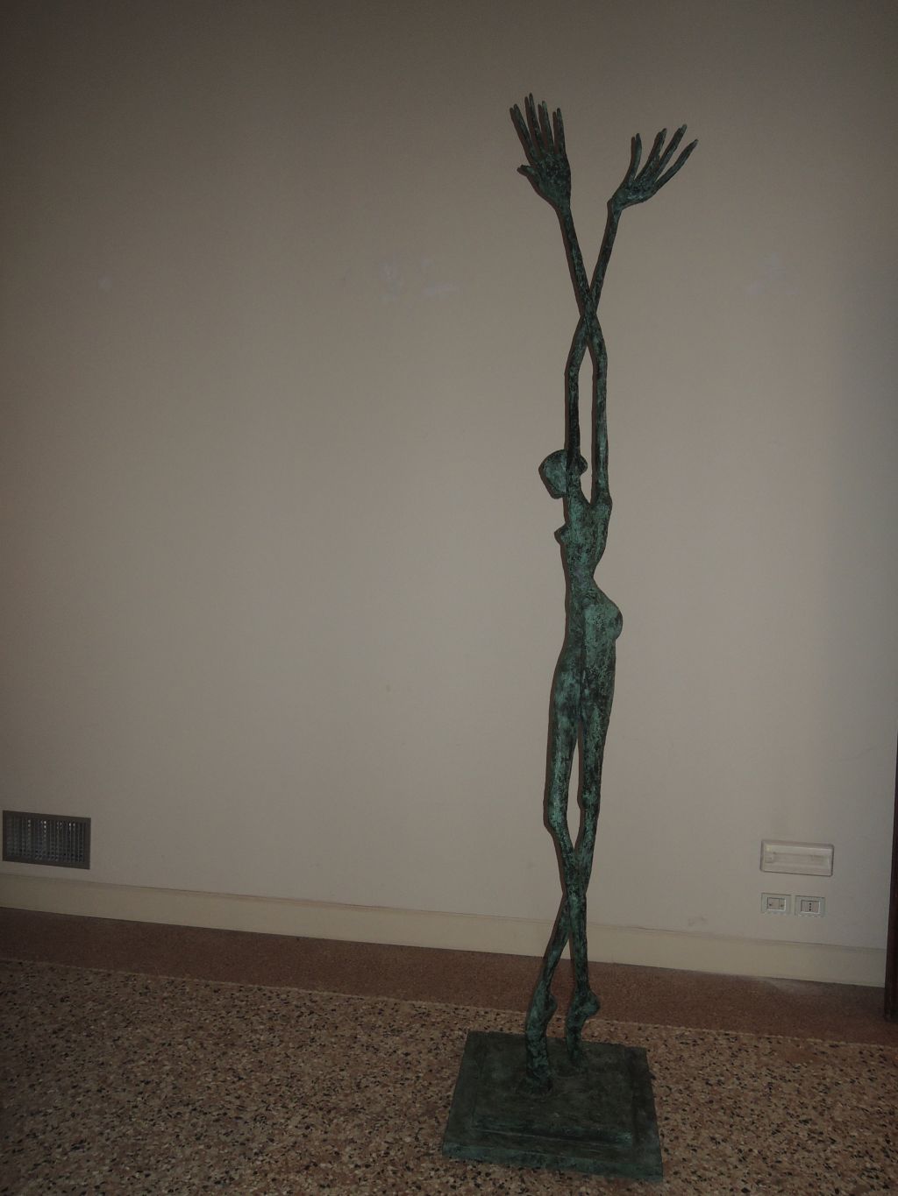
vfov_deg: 71.6
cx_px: 449
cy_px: 598
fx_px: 830
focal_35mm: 24
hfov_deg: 56.8
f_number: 2.8
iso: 200
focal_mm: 4.3
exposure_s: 1/30
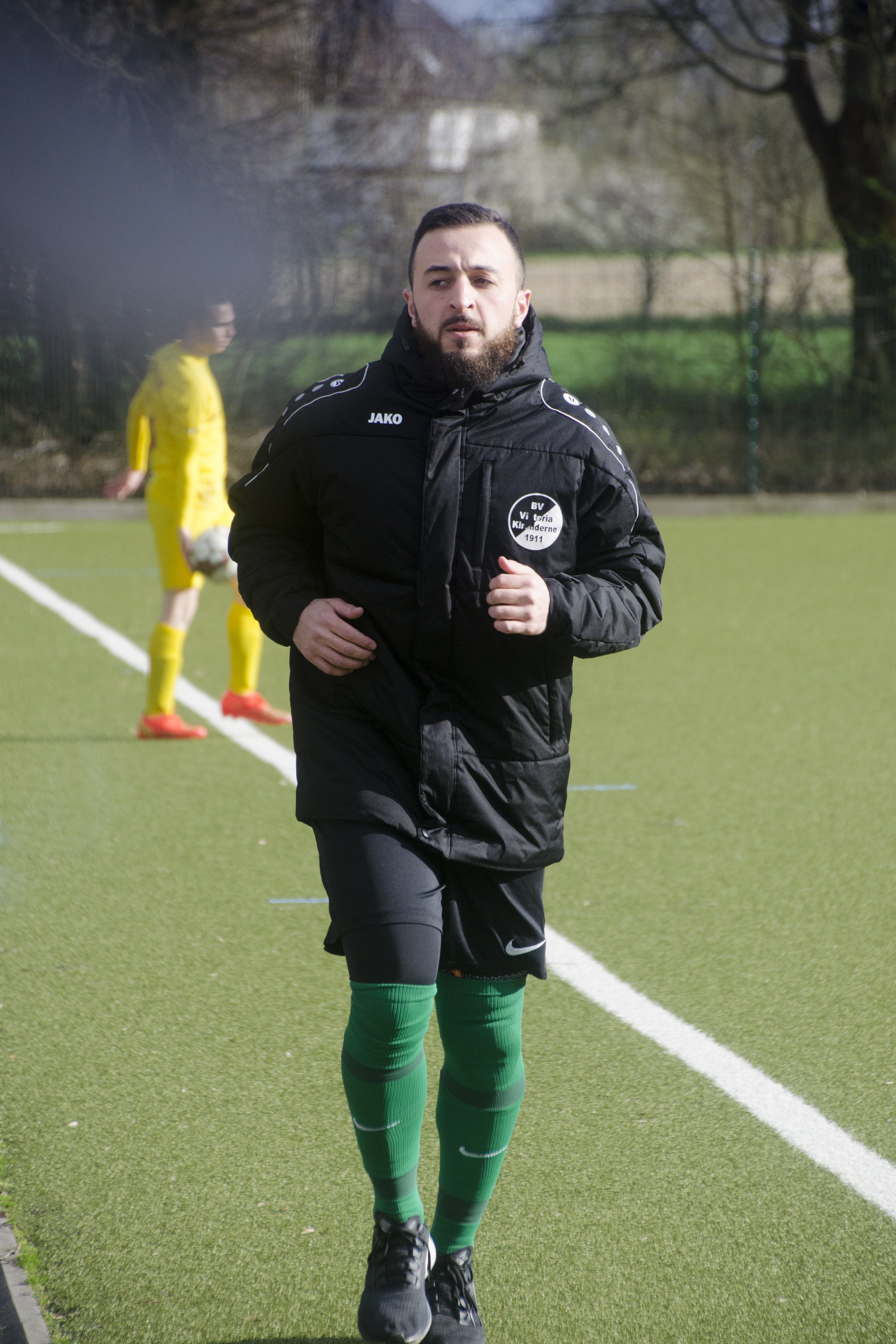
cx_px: 450
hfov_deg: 6.5
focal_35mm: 212
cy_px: 668
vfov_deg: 9.7
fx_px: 7914
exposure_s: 1/1000
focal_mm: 140
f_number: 6
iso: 400
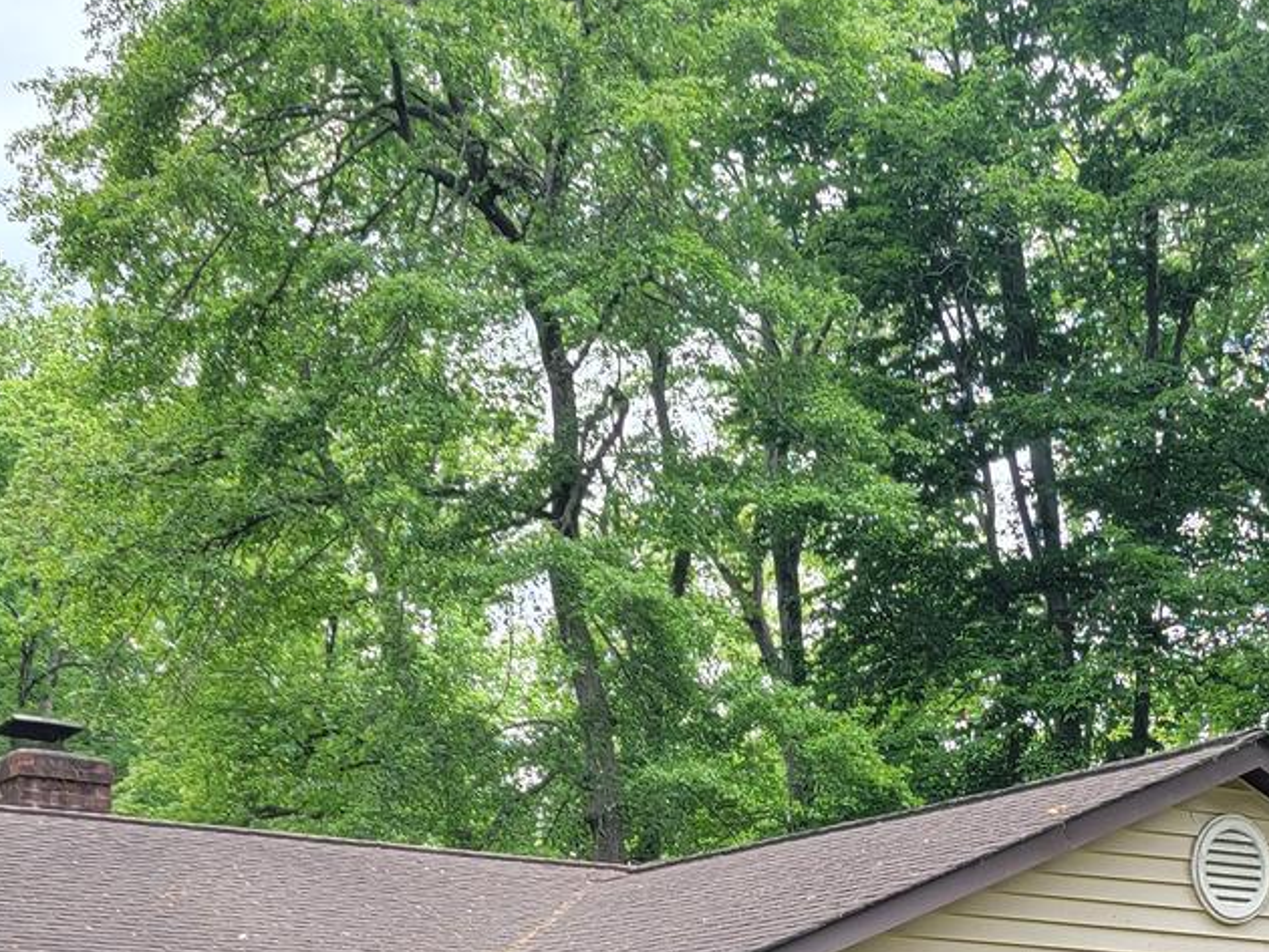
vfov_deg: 17.0
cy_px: 1449
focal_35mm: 78
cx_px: 697
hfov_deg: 25.0
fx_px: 2861
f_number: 1.8
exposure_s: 1/120
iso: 50
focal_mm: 6.7
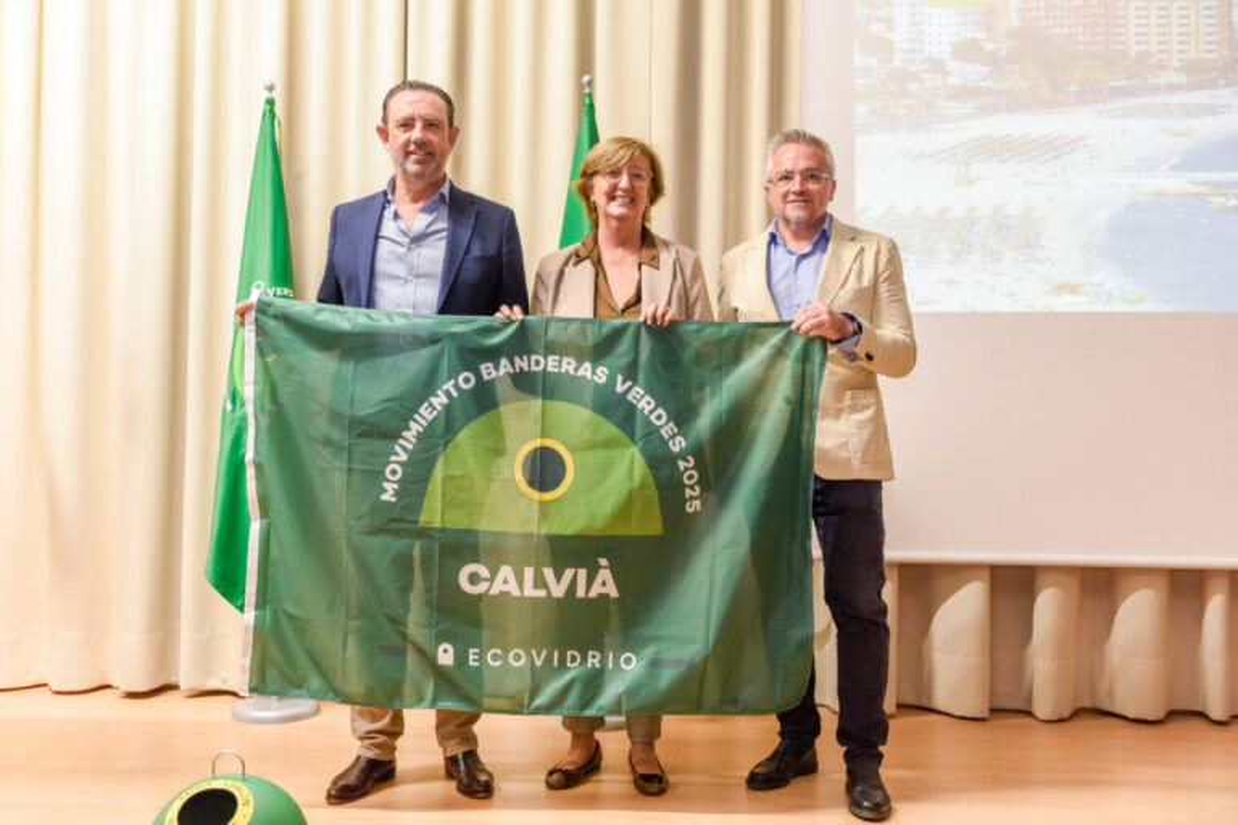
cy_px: 412
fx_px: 1204
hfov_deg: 54.4
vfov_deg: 37.9
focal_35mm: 35
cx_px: 619
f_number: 4
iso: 2500
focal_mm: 35
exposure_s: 1/100
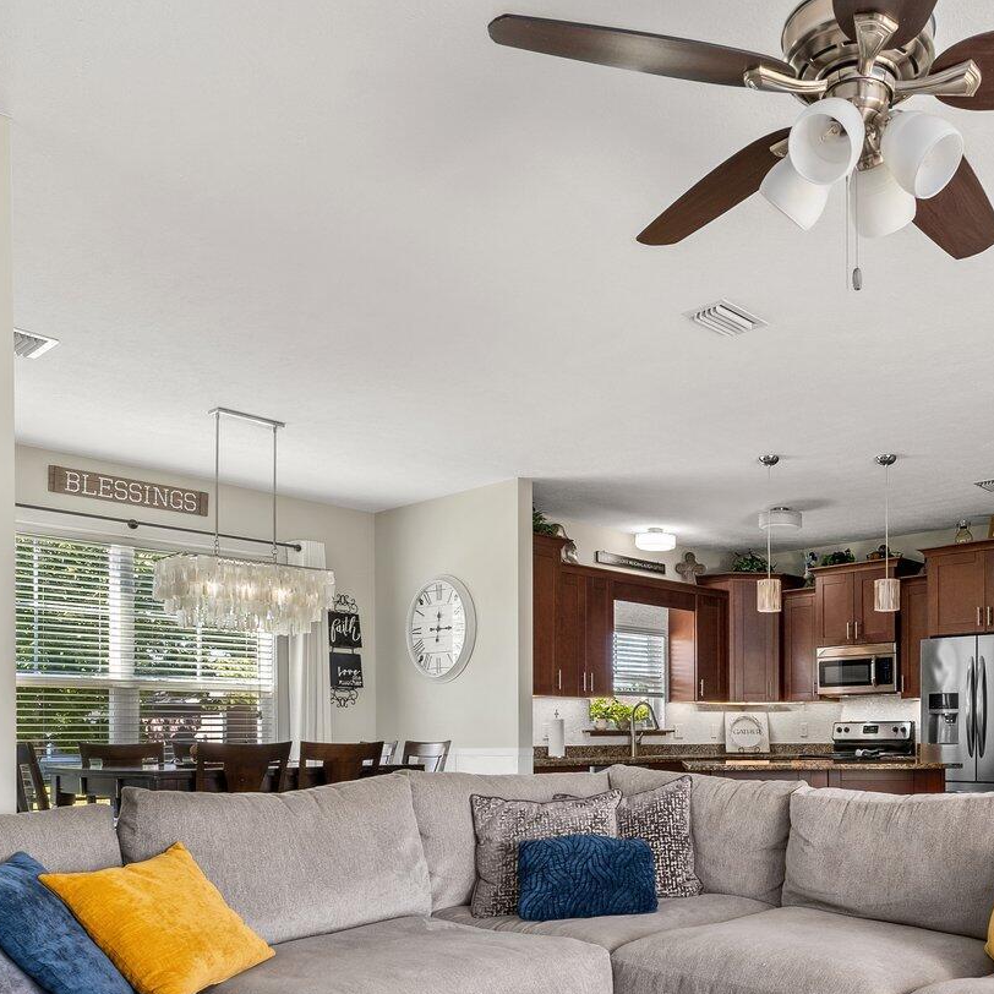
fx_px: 975
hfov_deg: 52.0
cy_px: 736
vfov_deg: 51.9
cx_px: 728
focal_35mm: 30
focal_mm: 14
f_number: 8
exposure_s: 1/8
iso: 400
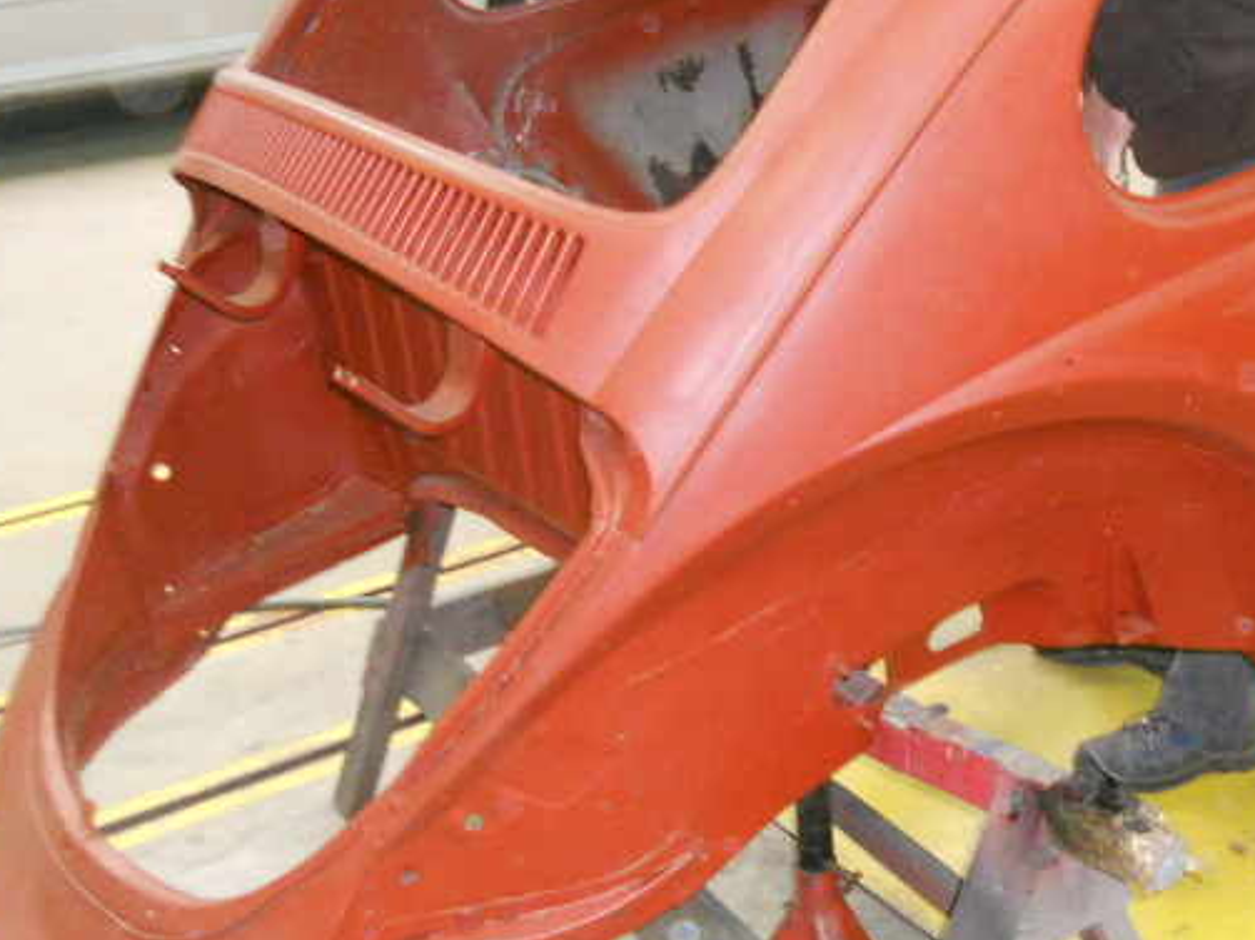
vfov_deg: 26.5
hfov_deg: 33.4
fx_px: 1994
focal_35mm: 55
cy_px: 411
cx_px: 1083
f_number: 3.2
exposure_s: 1/25
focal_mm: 4.9
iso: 500
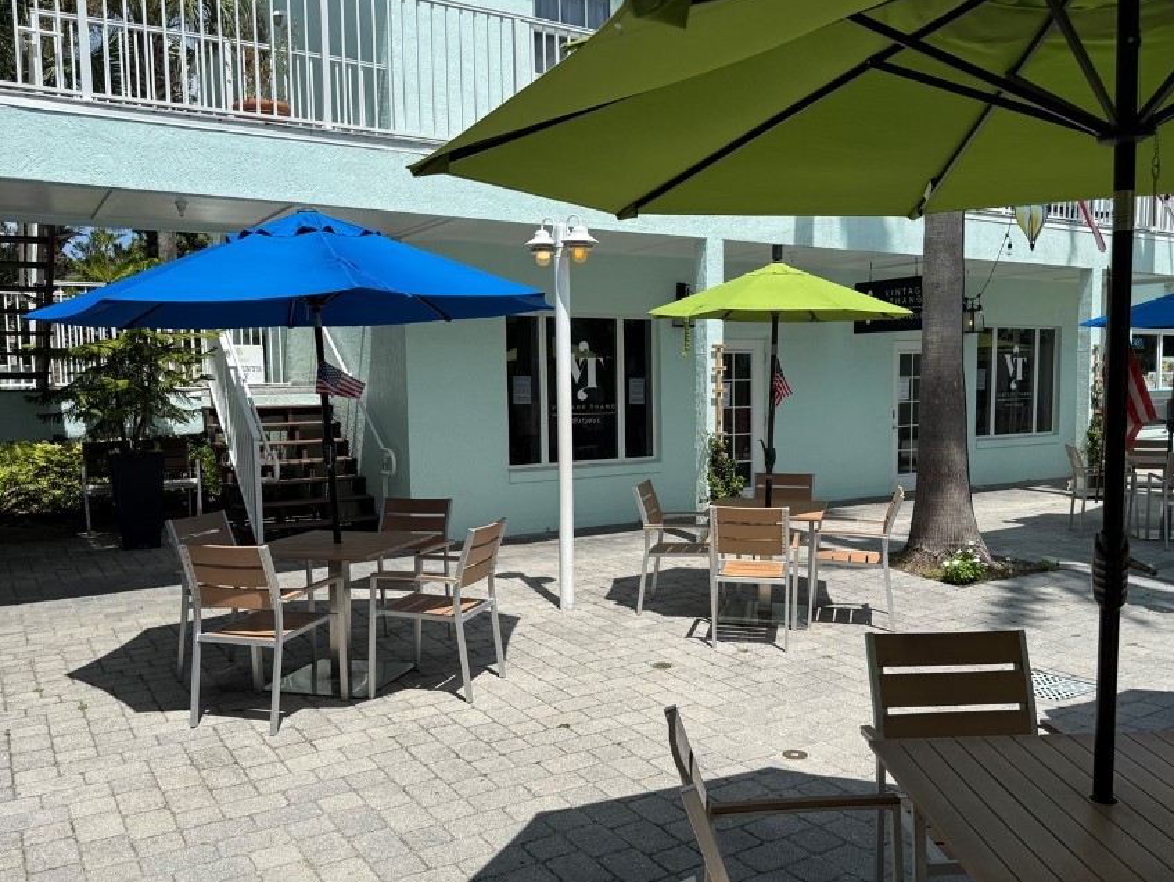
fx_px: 984
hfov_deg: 61.5
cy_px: 459
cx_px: 643
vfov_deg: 48.2
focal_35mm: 29
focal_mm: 6.76
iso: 80
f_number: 1.78
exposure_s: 1/6173
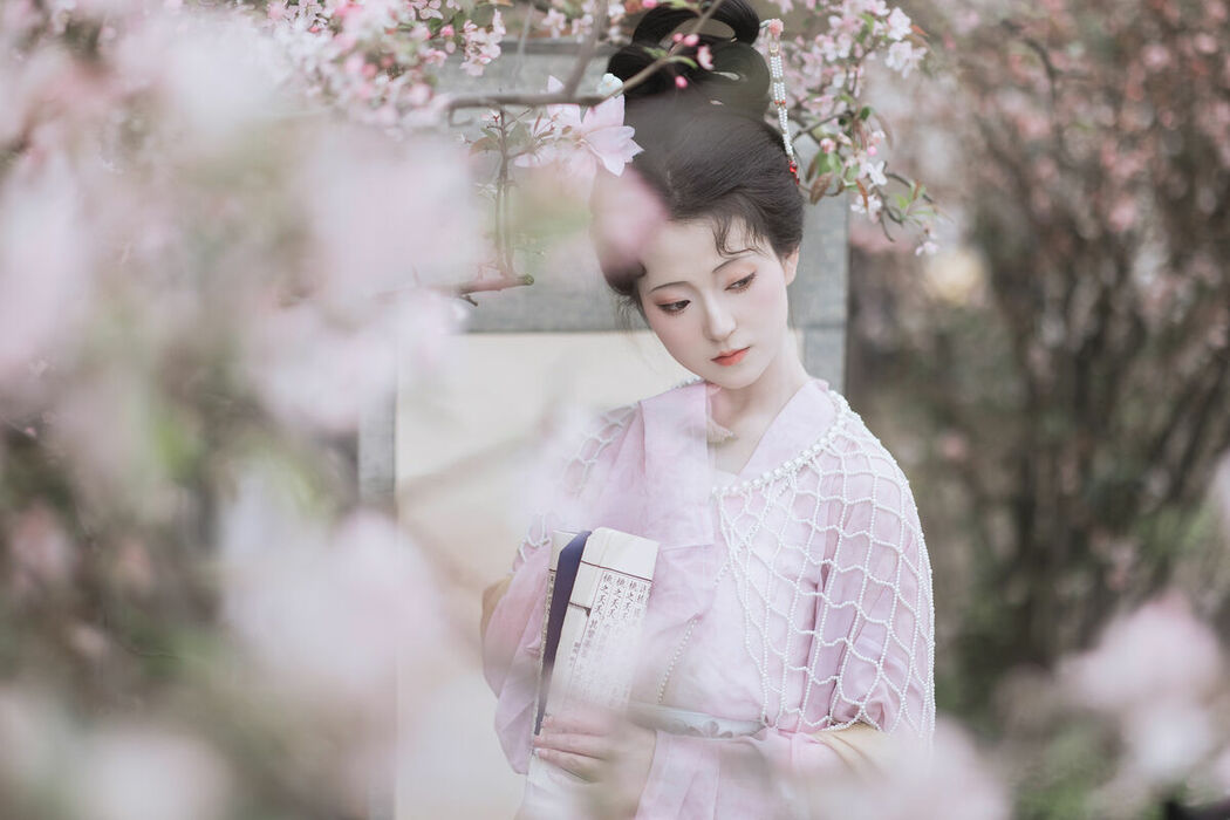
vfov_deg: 16.1
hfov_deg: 23.9
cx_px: 615
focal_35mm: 85
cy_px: 410
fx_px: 2904
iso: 200
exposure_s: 1/2000
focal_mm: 85
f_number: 1.6
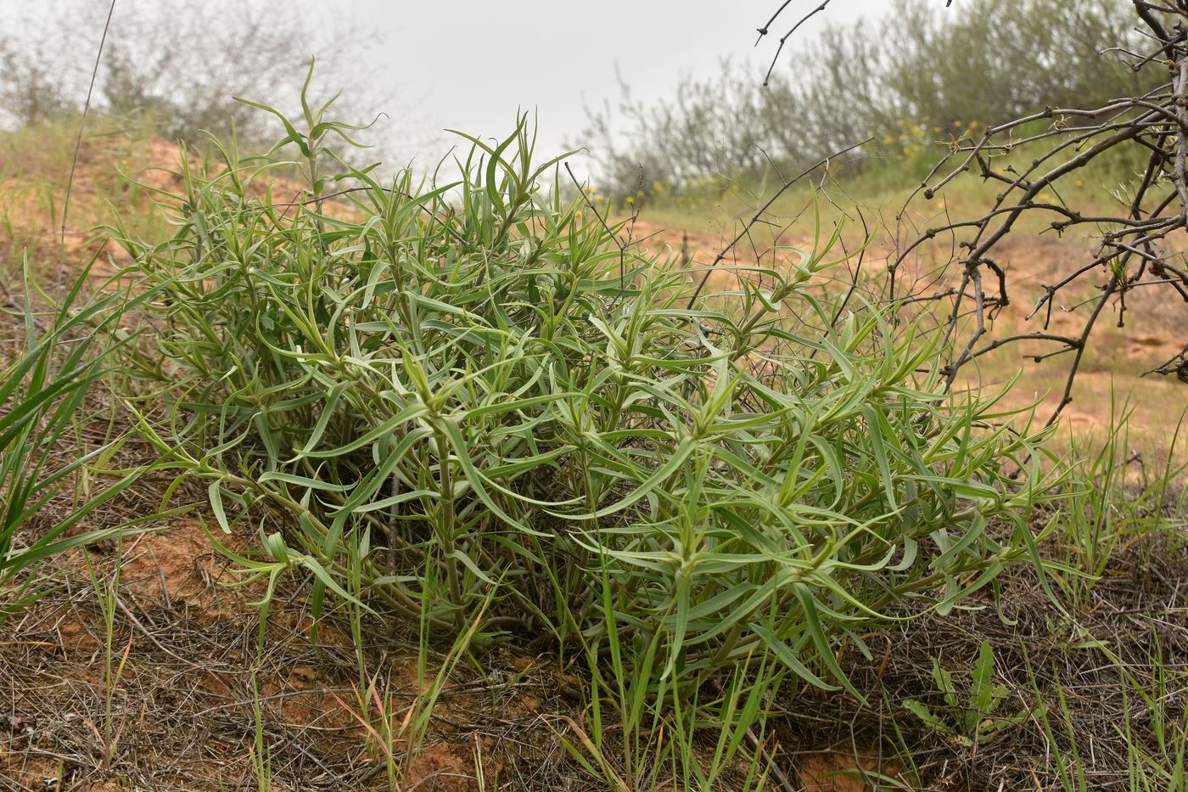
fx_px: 1534
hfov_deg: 42.3
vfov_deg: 28.9
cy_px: 396
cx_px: 594
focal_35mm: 46
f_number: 8
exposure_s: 1/250
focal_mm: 31
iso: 250
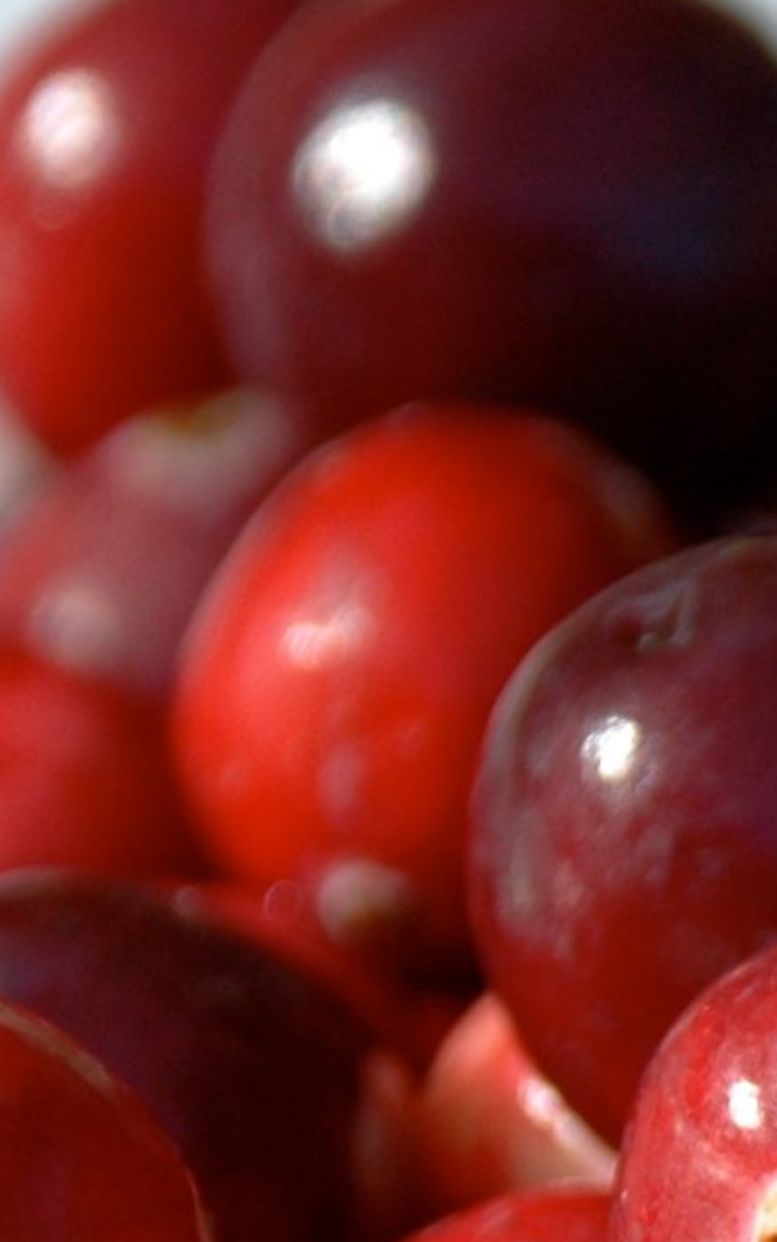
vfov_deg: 3.5
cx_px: 2014
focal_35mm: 600
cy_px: 1379
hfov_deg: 2.2
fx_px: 20316
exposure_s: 1/160
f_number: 5.6
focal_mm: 90
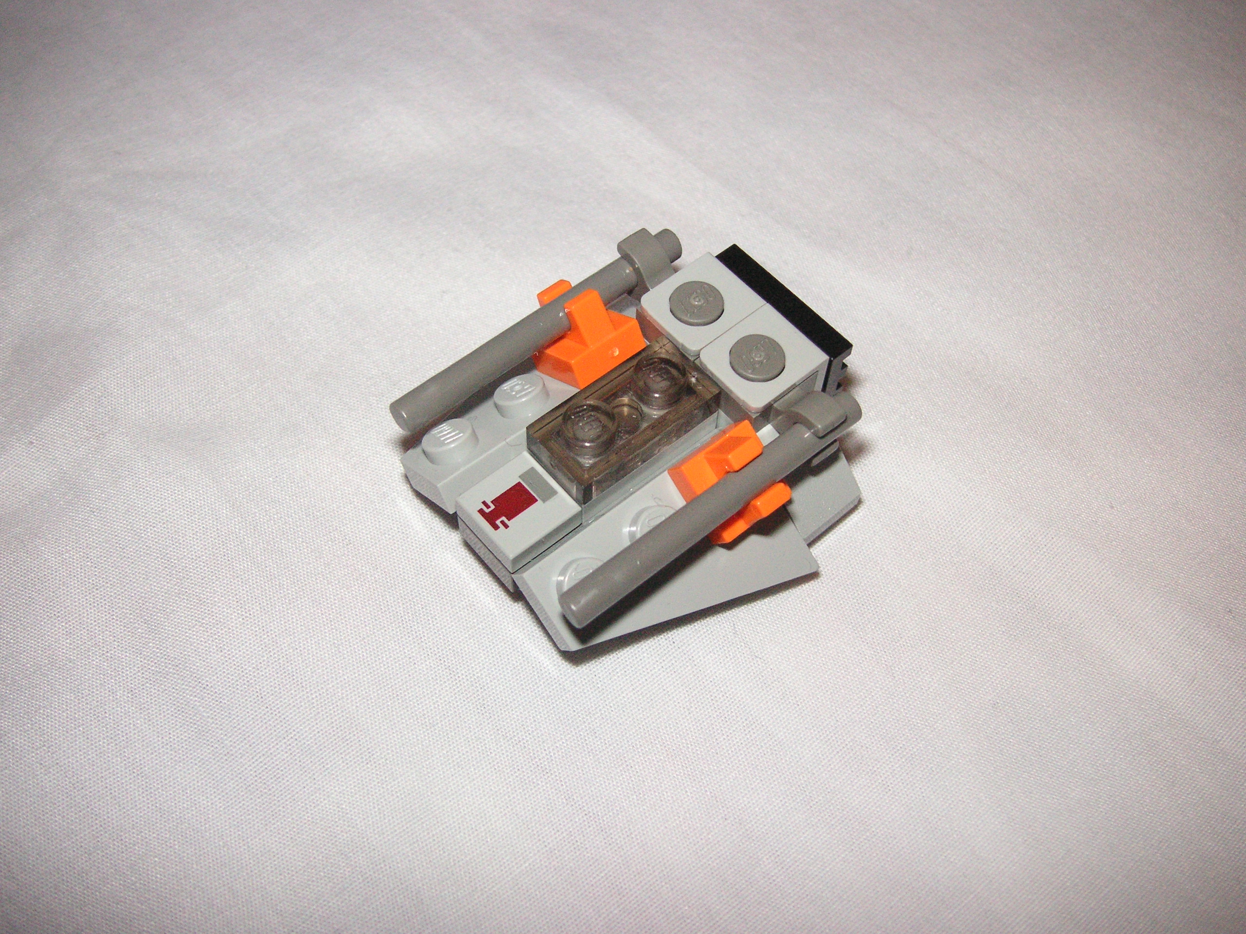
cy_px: 467
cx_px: 623
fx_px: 1332
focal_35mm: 37
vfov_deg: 38.7
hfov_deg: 50.1
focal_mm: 6.1
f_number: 6.7
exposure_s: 1/45
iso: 160
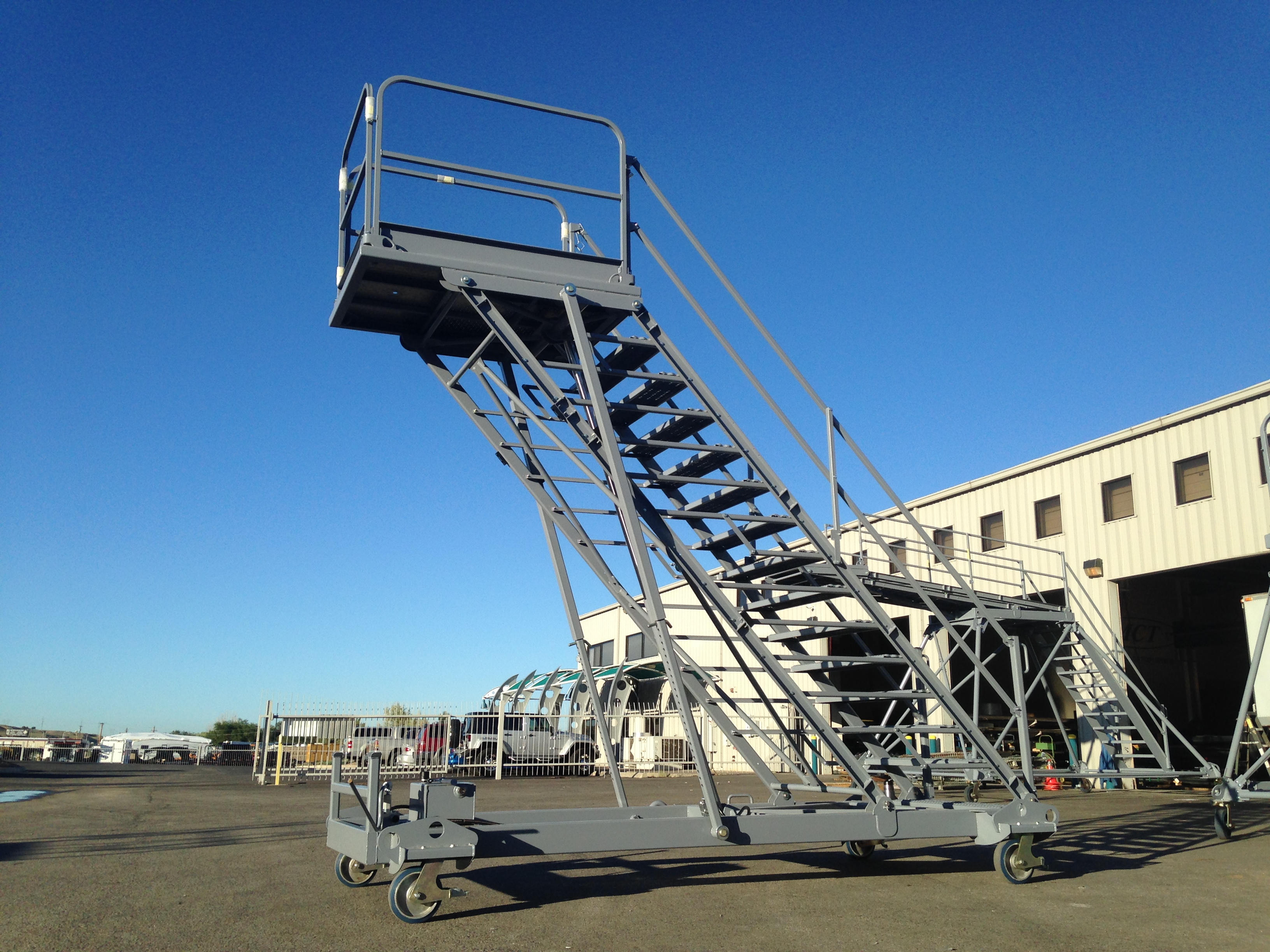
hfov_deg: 55.4
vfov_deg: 42.9
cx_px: 635
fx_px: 1211
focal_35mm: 33
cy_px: 476
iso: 50
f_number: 2.4
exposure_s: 1/1506
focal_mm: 4.12
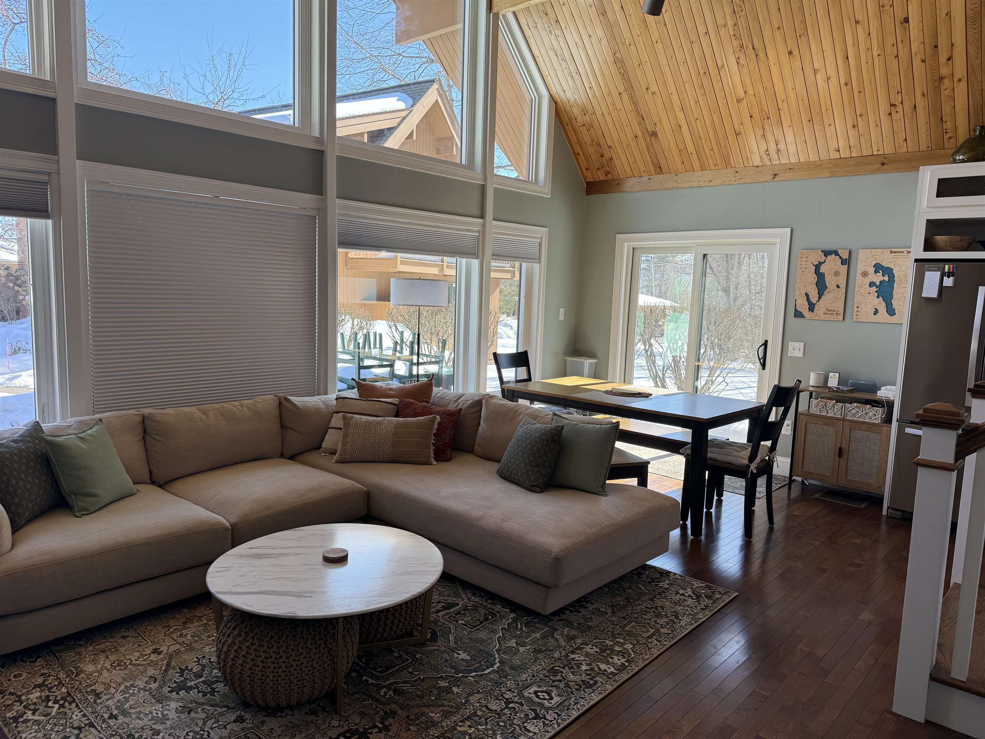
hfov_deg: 71.6
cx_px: 492
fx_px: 683
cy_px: 370
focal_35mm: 24
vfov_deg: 56.8
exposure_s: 1/312
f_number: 1.78
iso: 100
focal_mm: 6.76
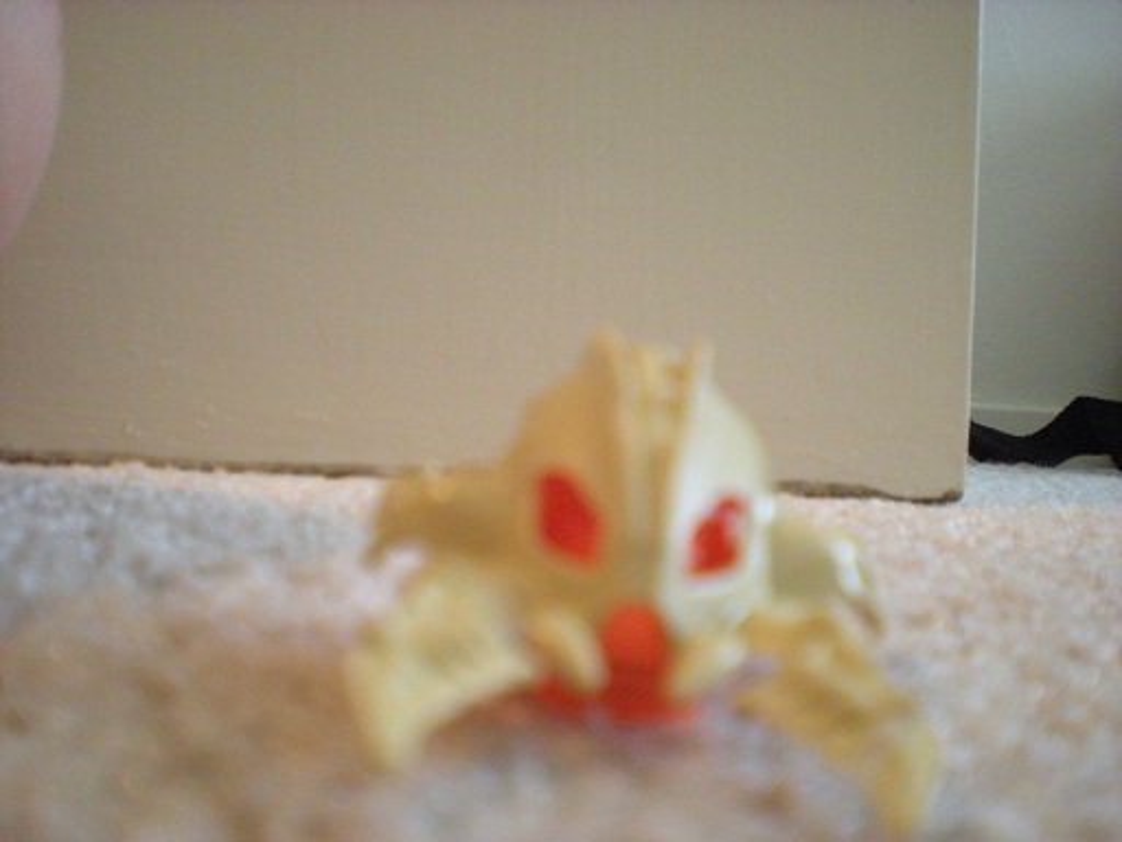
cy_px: 421
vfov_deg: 37.7
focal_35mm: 38
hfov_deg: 49.0
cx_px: 561
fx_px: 1232
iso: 800
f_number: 3.1
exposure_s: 1/11.5
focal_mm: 6.3
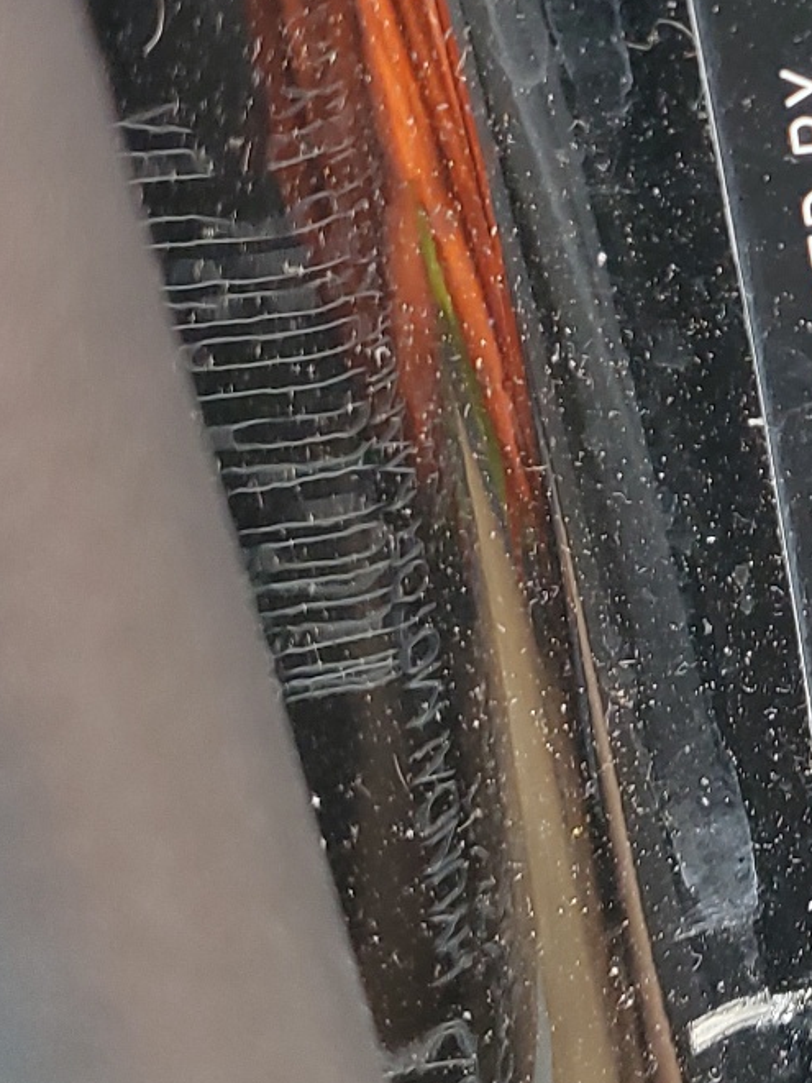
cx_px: 1093
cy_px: 311
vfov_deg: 23.1
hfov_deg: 16.5
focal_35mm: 84
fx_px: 2627
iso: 70
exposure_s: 1/120
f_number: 1.5
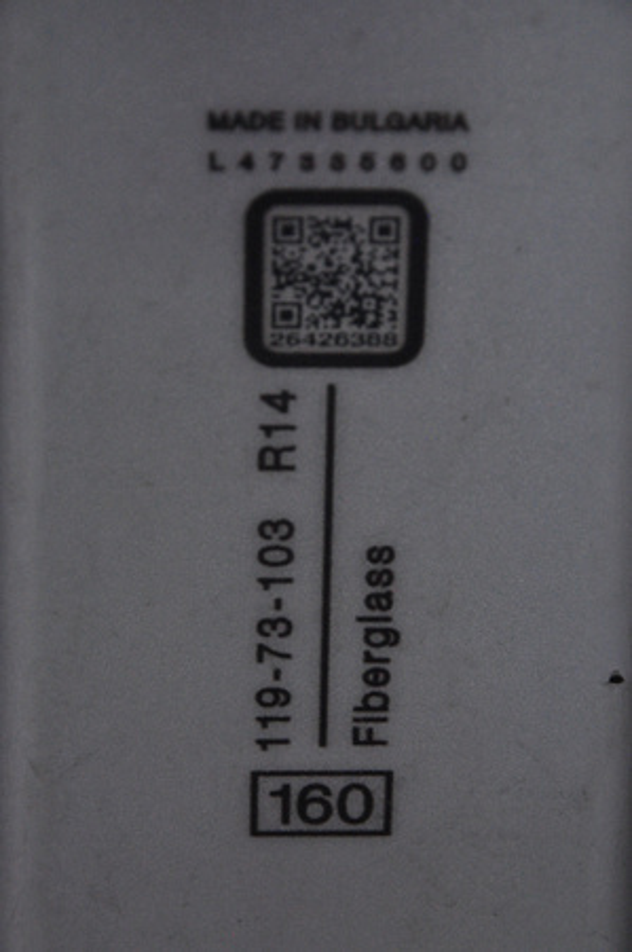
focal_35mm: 158
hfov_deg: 8.7
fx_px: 4157
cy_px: 476
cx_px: 316
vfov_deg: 13.1
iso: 3200
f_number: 9.5
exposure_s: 1/125
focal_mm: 105
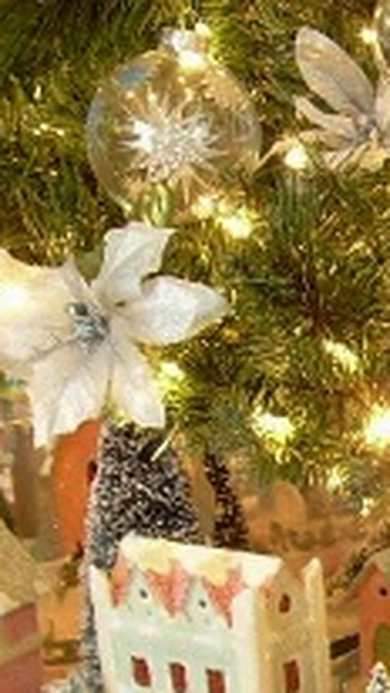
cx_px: 703
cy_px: 632
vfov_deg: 14.3
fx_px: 2737
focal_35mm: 149
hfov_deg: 7.9
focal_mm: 7.2
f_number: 2.9
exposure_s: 1/2
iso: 109
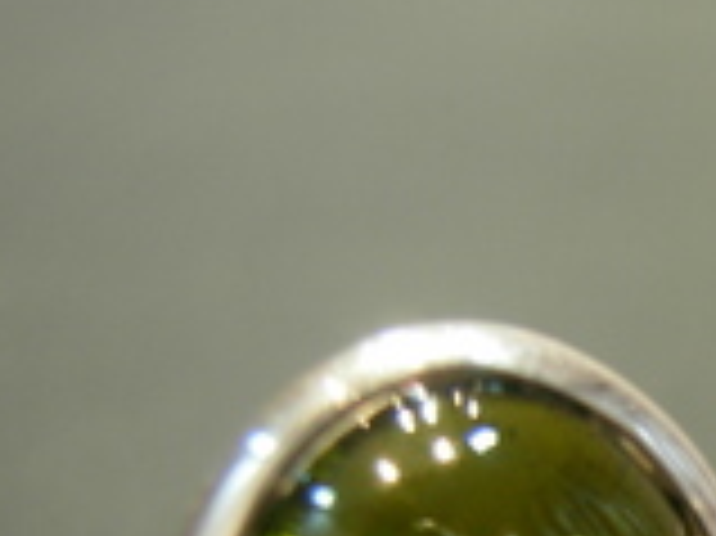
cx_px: 851
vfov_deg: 12.6
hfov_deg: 16.7
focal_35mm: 113
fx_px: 2336
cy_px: 736
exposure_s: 1/6.3
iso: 50
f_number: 2.7
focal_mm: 7.5
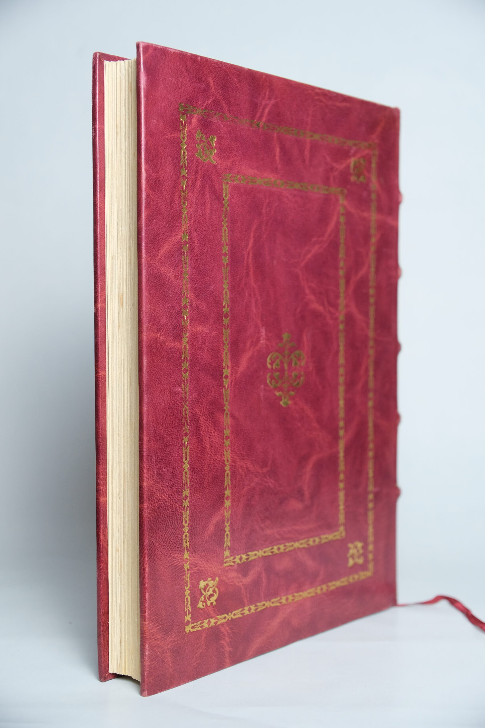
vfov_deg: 41.1
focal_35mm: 48
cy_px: 364
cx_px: 242
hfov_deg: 28.1
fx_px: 970
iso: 800
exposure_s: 1/100
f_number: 4
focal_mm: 32.1
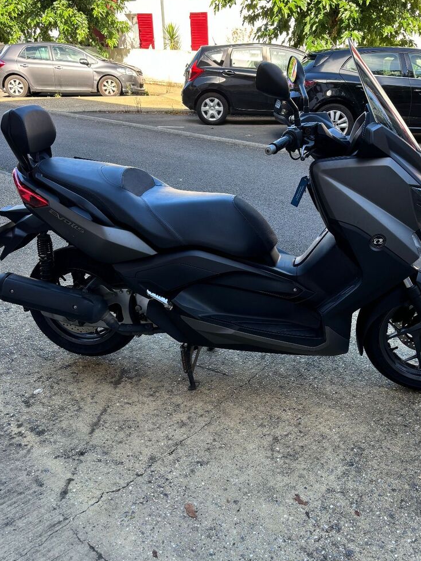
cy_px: 276
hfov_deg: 41.6
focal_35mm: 34
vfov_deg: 54.0
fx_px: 551
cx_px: 252
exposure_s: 1/207
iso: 40
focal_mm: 5.96
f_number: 1.6
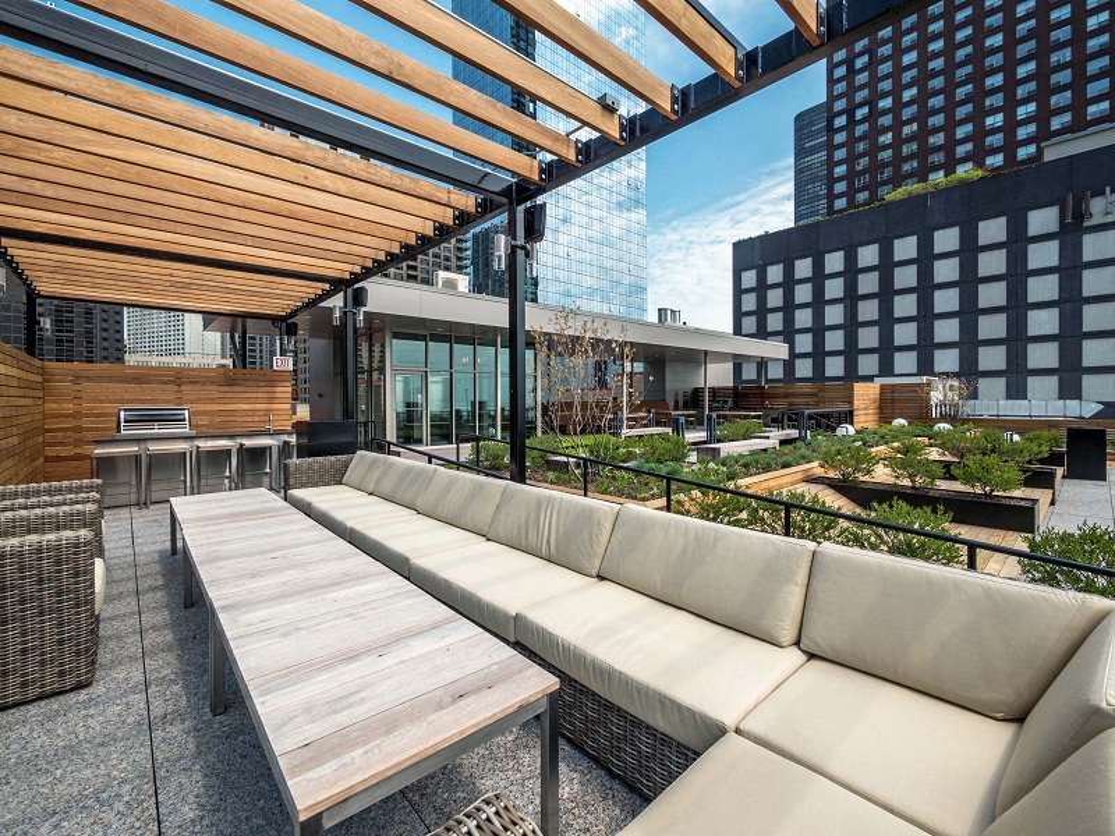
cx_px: 558
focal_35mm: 14
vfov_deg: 85.7
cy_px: 418
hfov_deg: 102.1
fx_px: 451
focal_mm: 7
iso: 200
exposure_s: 1/400
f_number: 8
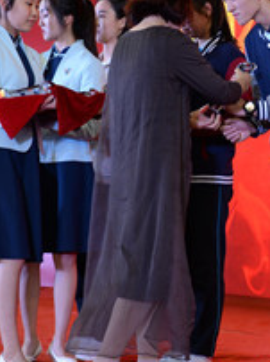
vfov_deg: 16.4
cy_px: 140
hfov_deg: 12.3
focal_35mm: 120
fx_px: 1251
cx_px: 218
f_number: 2.8
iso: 250
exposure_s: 1/250
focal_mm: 42
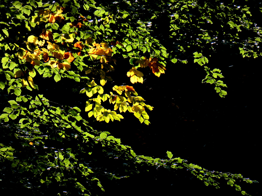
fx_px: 5298
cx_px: 131
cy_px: 98
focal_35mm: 700
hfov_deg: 2.8
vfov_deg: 2.1
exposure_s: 1/320
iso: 80
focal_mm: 125.5
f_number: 5.6
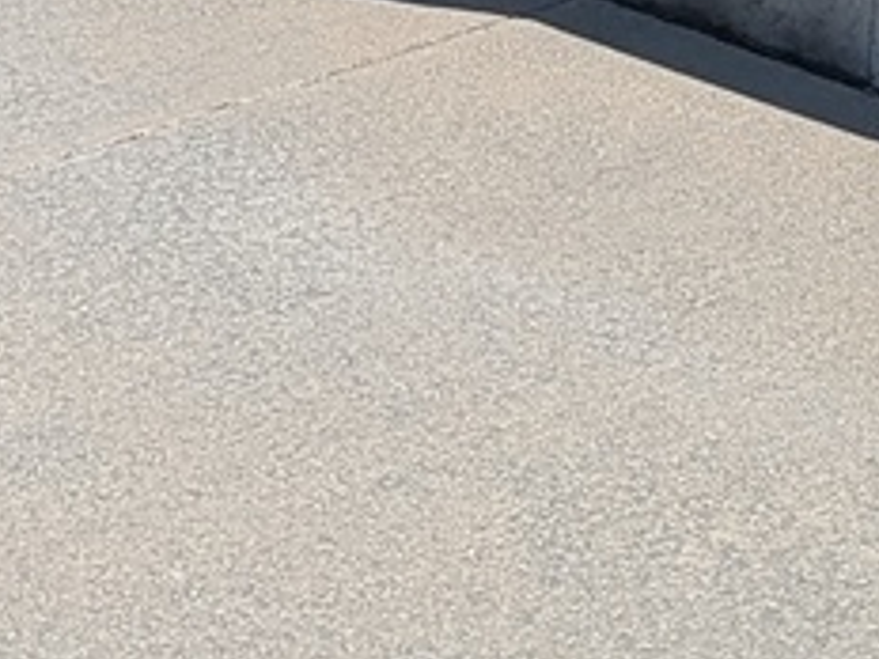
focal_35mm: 106
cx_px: -114
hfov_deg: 17.8
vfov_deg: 12.0
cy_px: -767
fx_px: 2692
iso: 30
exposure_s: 1/2066
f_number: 1.7
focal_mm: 4.53
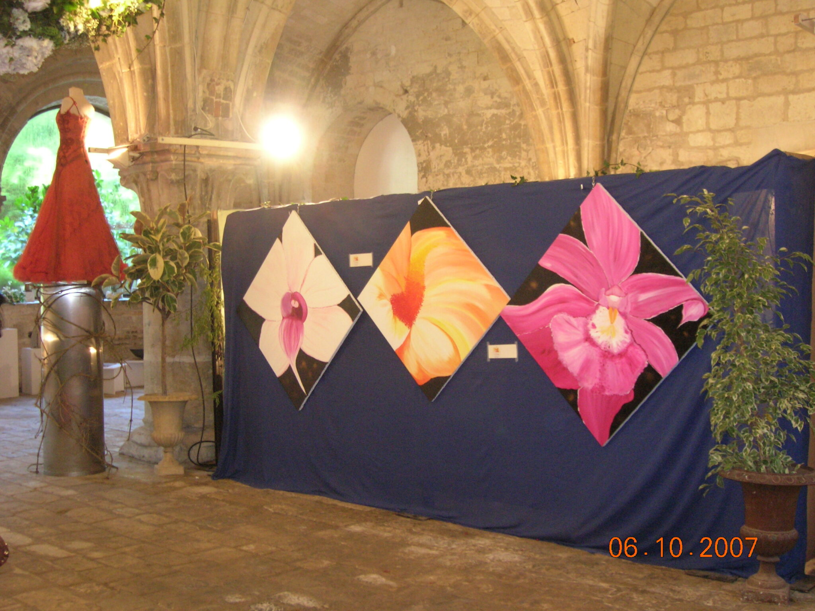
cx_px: 408
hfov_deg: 44.8
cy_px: 306
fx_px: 989
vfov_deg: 34.3
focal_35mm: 42
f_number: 3.1
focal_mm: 7
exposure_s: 1/12
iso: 200
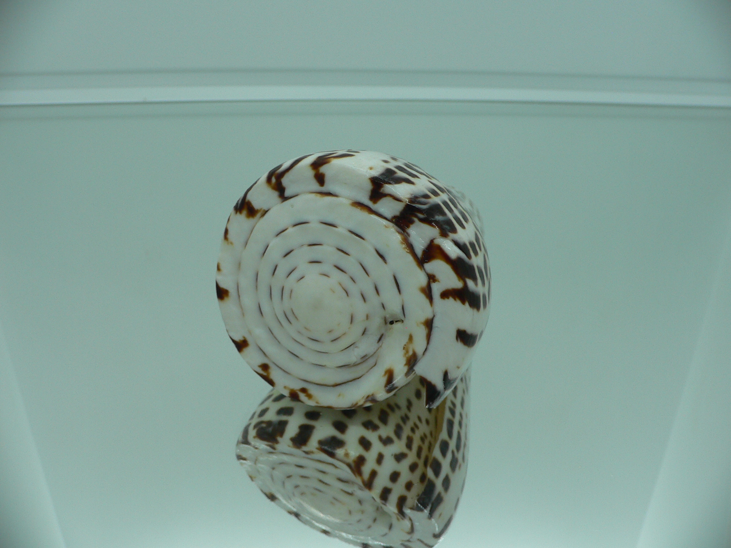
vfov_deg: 40.7
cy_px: 274
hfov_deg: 52.6
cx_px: 366
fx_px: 739
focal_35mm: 35
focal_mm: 4.6
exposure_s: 1/80
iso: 80
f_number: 2.8
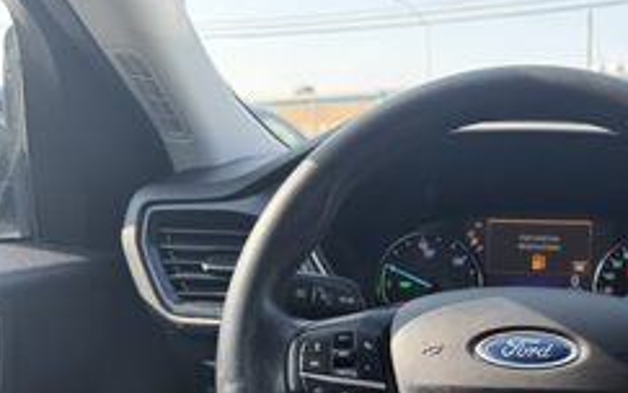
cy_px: 353
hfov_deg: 42.5
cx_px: 530
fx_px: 753
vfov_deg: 28.1
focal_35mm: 44
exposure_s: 1/405
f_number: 1.78
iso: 100
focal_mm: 6.76
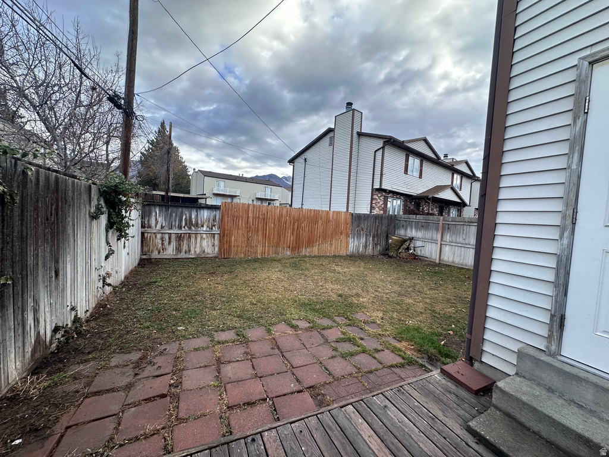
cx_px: 304
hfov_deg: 102.1
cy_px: 228
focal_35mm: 14
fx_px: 246
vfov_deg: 85.7
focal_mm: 2.22
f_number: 2.2
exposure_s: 1/393
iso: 40
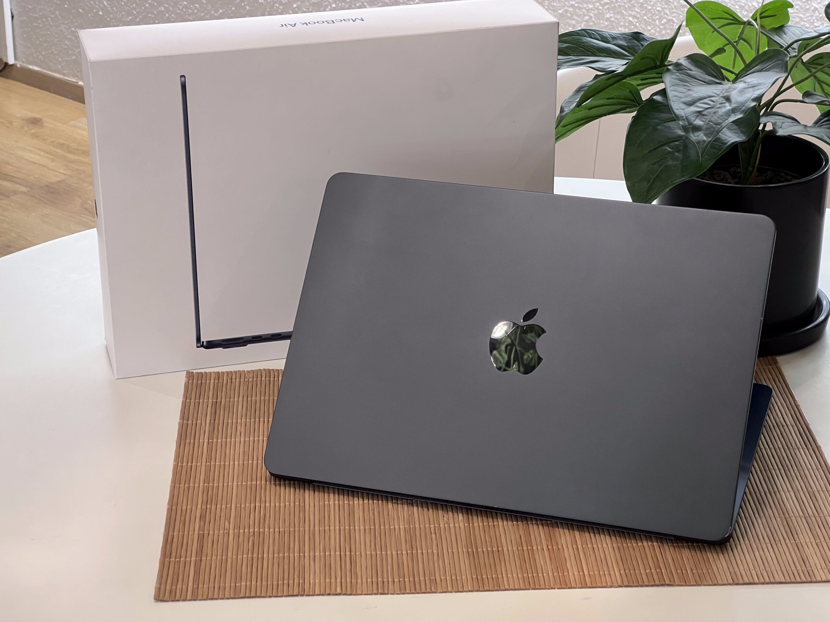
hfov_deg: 25.3
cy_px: 311
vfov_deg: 19.1
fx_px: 1846
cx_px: 415
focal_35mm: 77
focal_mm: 9
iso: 320
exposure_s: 1/60
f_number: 2.8
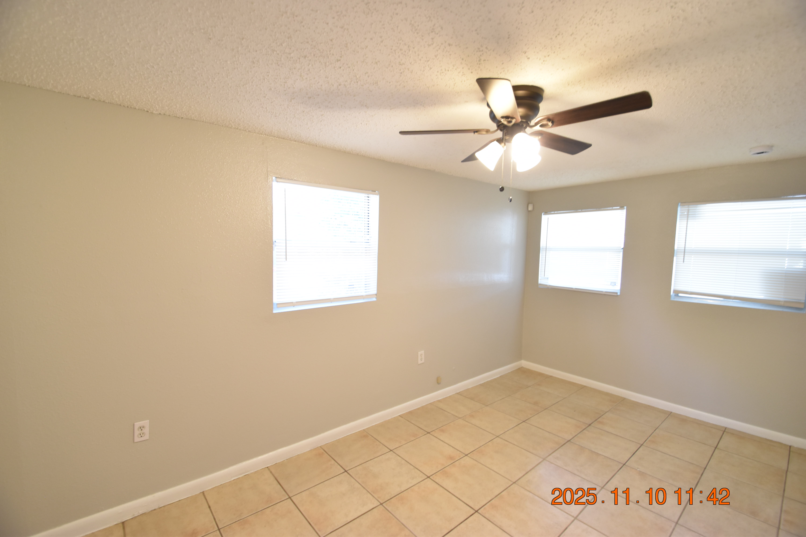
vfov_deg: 77.3
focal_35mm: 15
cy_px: 268
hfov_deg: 100.4
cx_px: 403
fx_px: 336
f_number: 3.5
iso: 800
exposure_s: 1/45
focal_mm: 10
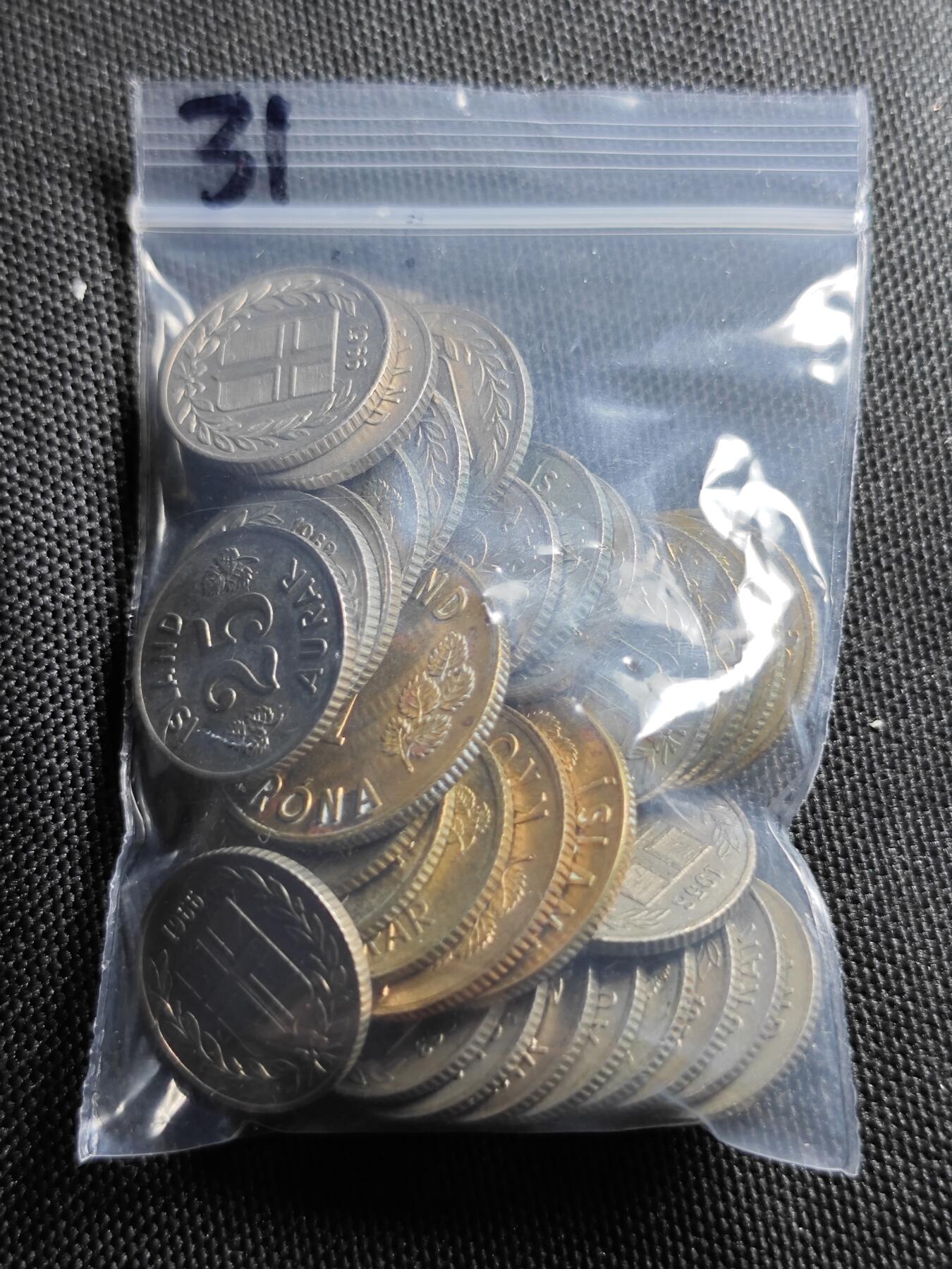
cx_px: 476
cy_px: 634
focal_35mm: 49
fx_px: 1797
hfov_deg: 29.7
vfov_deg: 38.9
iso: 100
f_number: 1.6
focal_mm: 5.84
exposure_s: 1/51.3
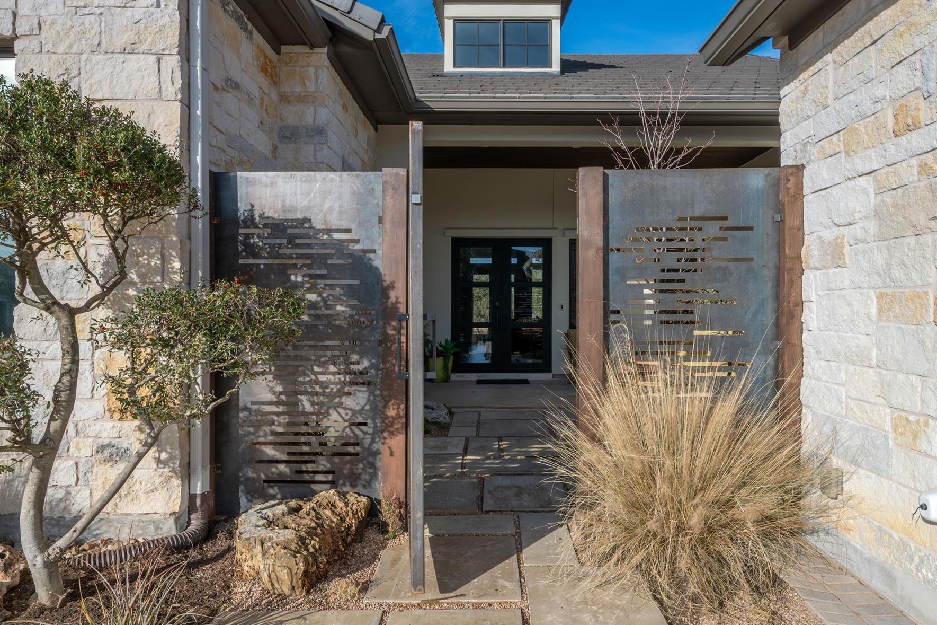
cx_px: 497
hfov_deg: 78.5
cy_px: 306
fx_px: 573
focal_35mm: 22
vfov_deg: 57.2
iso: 800
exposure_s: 1/4000
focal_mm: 19
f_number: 8
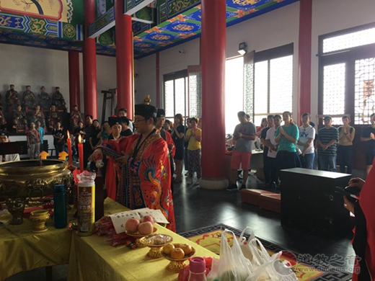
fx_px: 314
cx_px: 188
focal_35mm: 29
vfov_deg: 48.2
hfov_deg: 61.7
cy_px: 140
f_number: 2.2
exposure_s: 1/100
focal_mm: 4.15
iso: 32
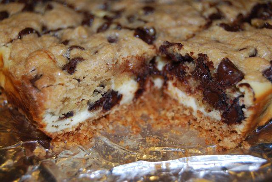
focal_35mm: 63
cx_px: 136
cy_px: 91
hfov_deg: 31.9
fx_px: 476
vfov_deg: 21.6
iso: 200
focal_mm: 42
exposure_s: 1/60
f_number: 5.3
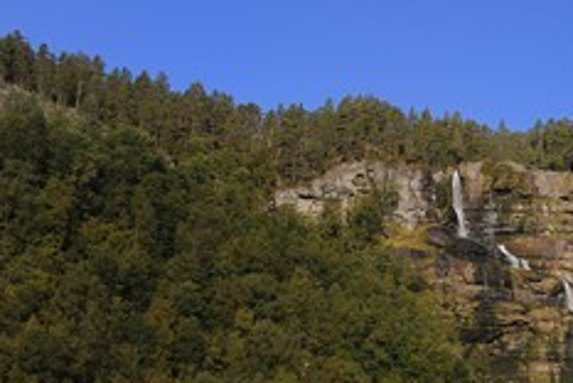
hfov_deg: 20.5
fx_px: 1578
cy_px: 329
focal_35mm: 99
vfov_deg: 13.8
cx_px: 413
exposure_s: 1/160
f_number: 14
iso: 200
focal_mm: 55
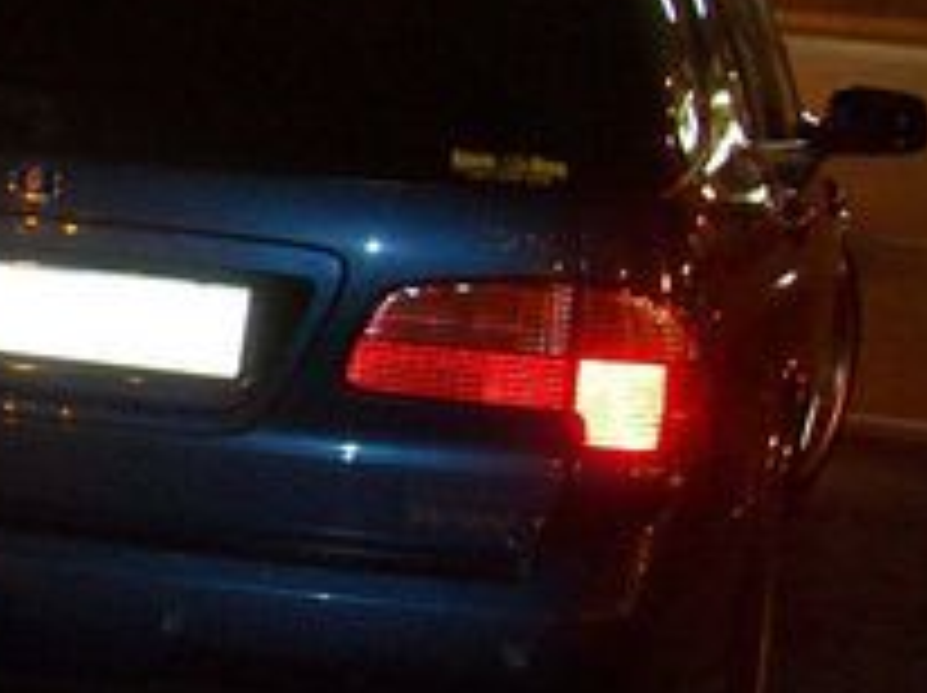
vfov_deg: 13.2
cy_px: 450
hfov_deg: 16.0
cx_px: -500
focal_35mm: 112
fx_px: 2996
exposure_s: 1/2
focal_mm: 6
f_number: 2.7
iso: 160
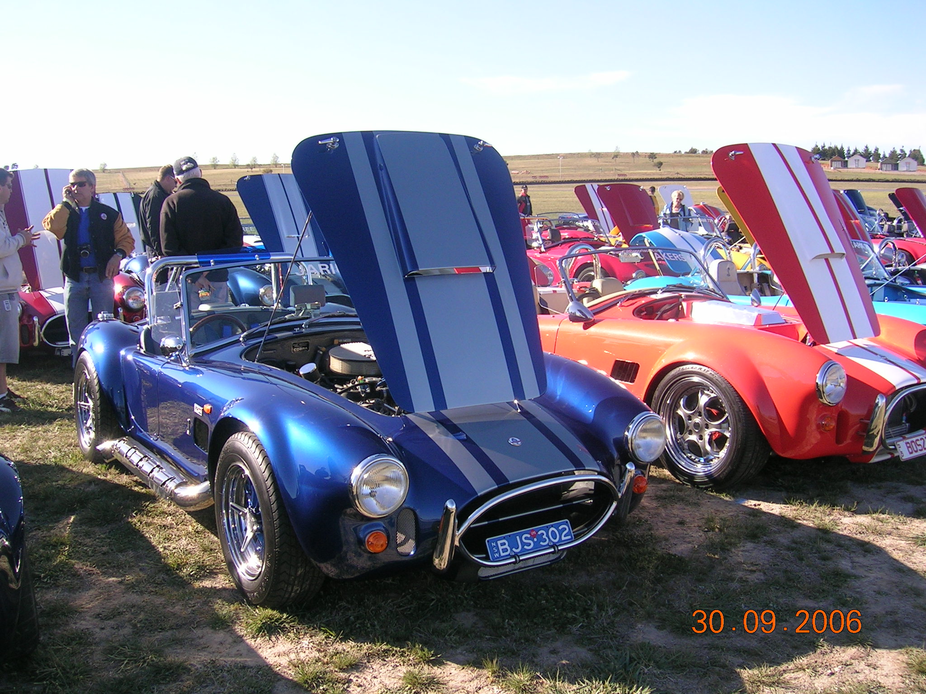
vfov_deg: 40.7
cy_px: 347
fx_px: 936
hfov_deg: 52.6
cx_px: 463
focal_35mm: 35
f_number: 4.8
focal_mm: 5.4
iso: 50
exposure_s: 1/156
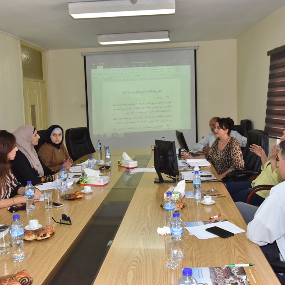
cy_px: 143
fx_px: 382
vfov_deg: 40.9
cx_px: 143
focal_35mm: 41
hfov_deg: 40.9
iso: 1600
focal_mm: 32
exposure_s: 1/250
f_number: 6.3
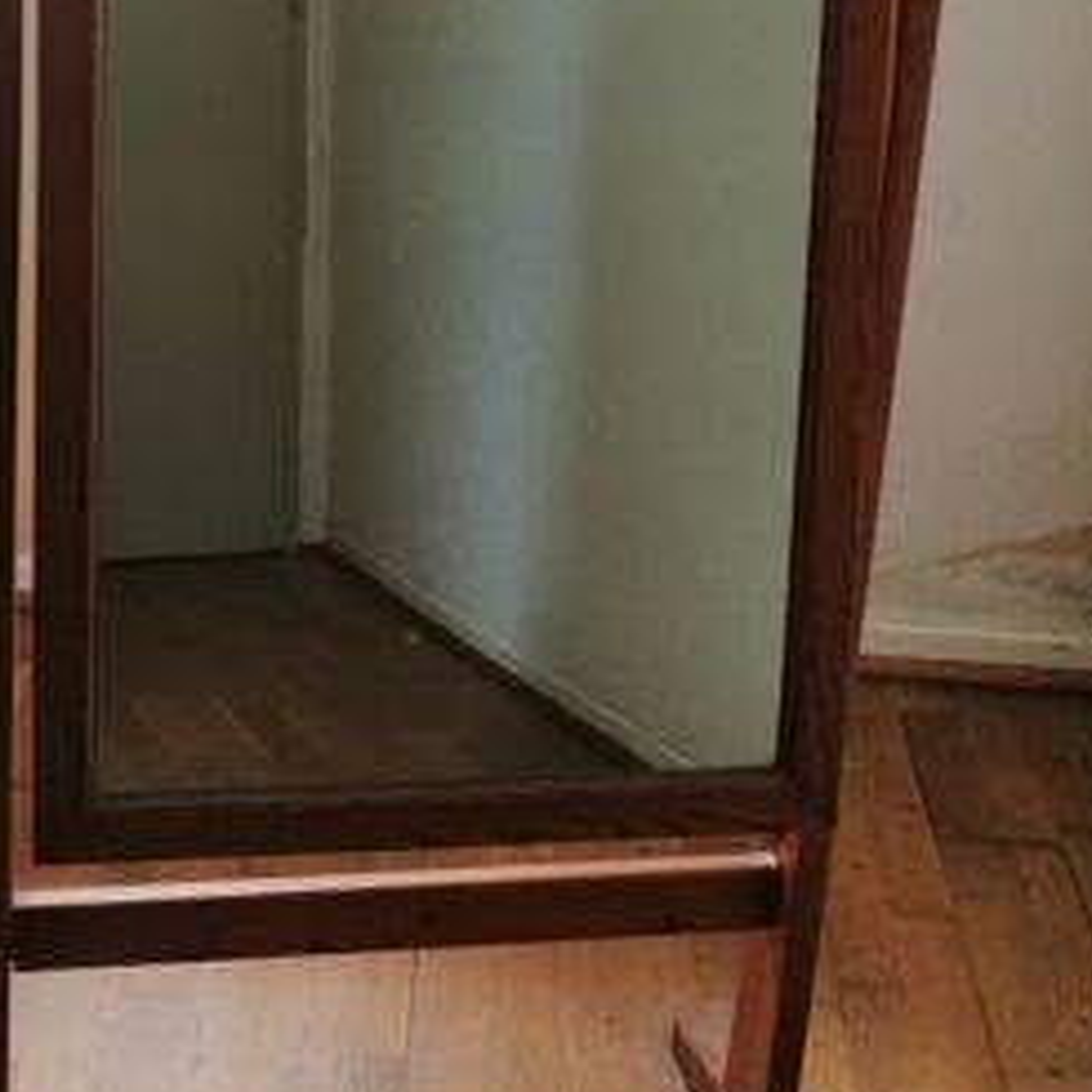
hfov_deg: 28.5
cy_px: 85
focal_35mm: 60
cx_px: 410
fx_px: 2141
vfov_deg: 27.5
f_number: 1.8
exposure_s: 1/33.3
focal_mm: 3.95
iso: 125
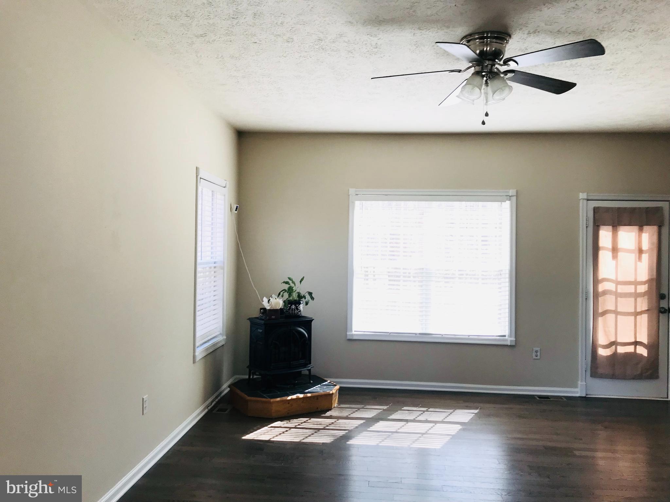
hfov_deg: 63.4
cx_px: 335
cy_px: 251
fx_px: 542
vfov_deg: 49.7
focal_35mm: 28
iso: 20
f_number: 1.8
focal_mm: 3.99
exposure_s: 1/123
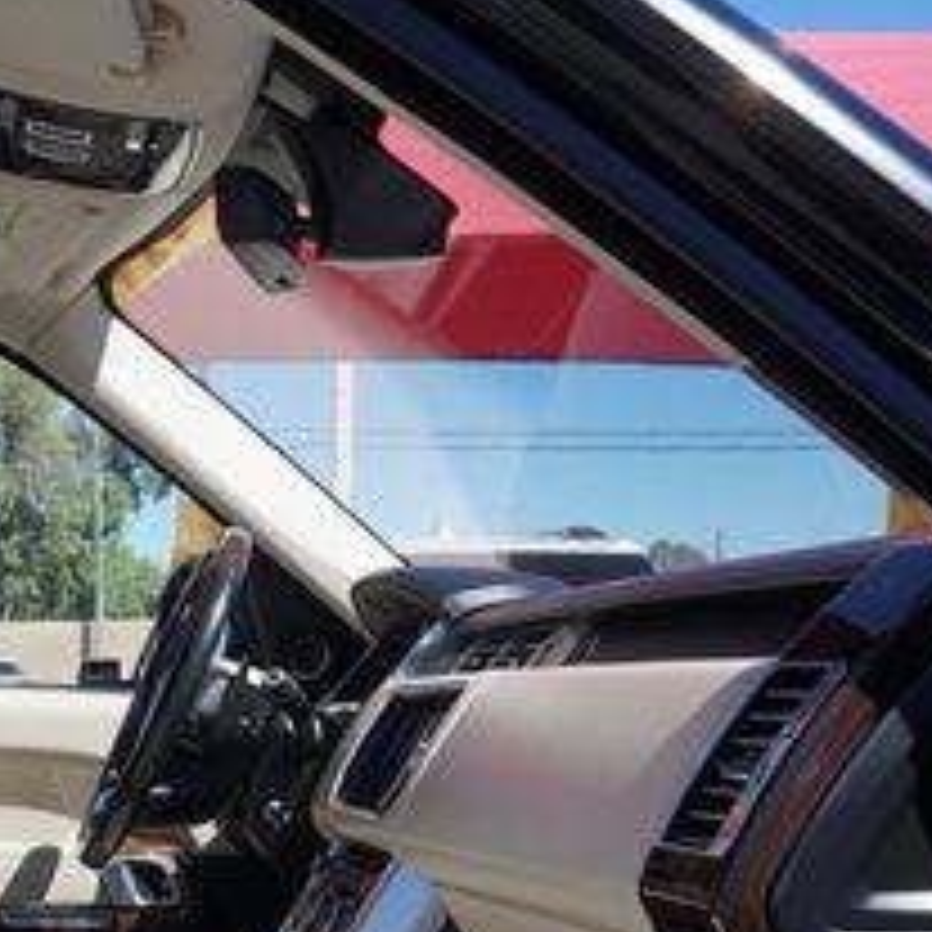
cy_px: 873
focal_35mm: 63
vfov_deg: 26.2
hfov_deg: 26.2
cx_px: 59
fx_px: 1919
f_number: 11
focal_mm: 16
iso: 100
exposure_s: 1/125
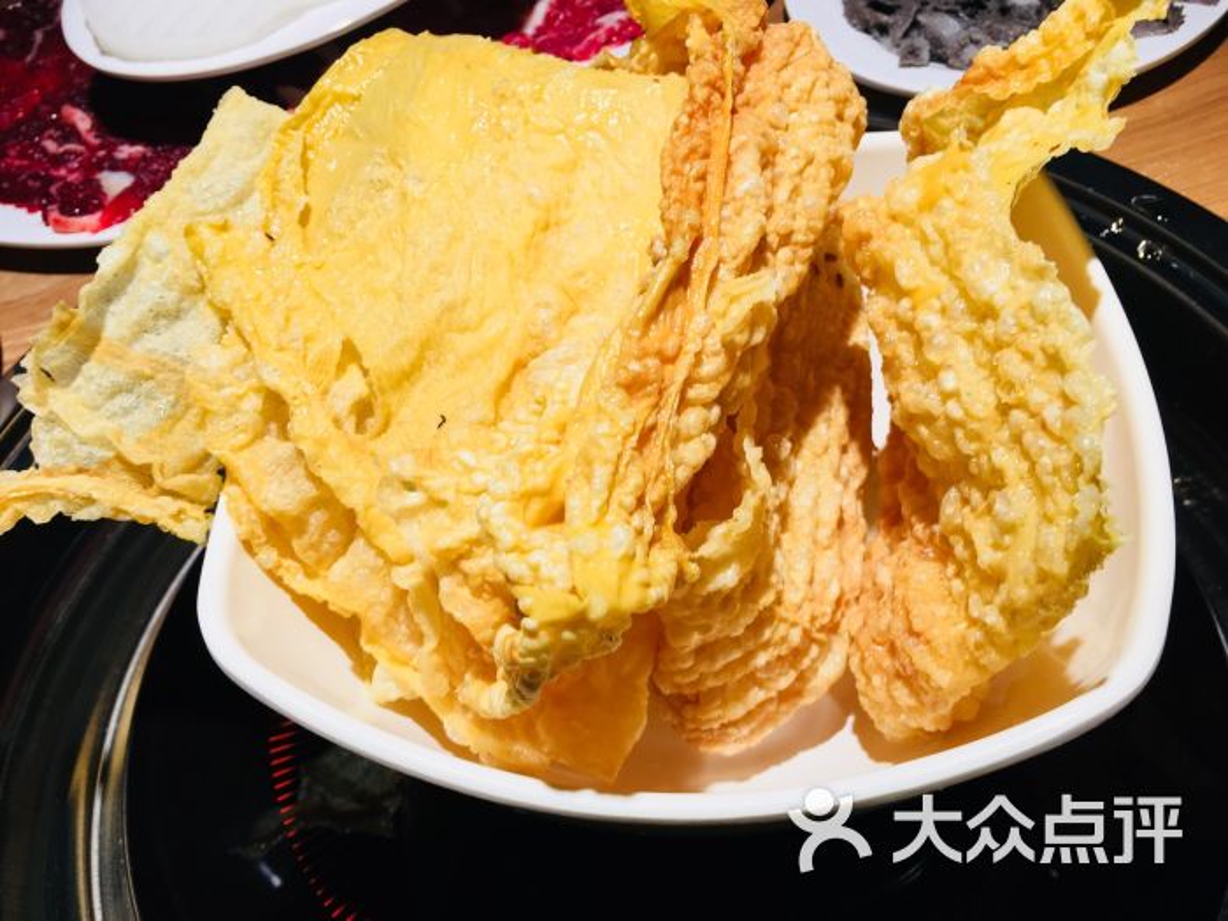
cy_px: 460
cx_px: 614
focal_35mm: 29
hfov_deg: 61.7
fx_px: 1029
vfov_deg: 48.2
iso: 25
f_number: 2.2
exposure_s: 1/50
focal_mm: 4.15
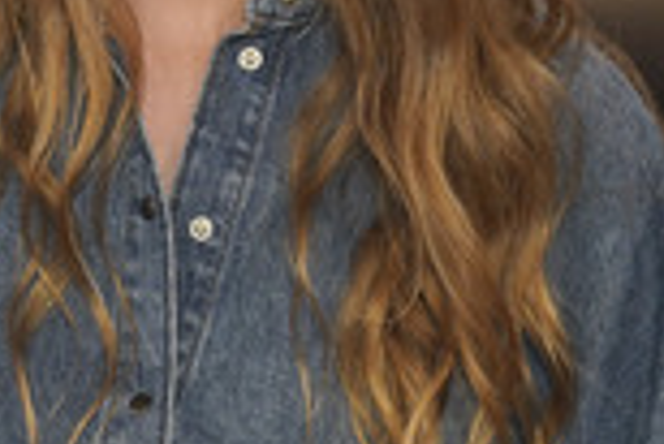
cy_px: -91
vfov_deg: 7.3
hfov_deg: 10.9
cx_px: -50
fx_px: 3452
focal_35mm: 187
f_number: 5
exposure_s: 1/200
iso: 1600
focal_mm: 64
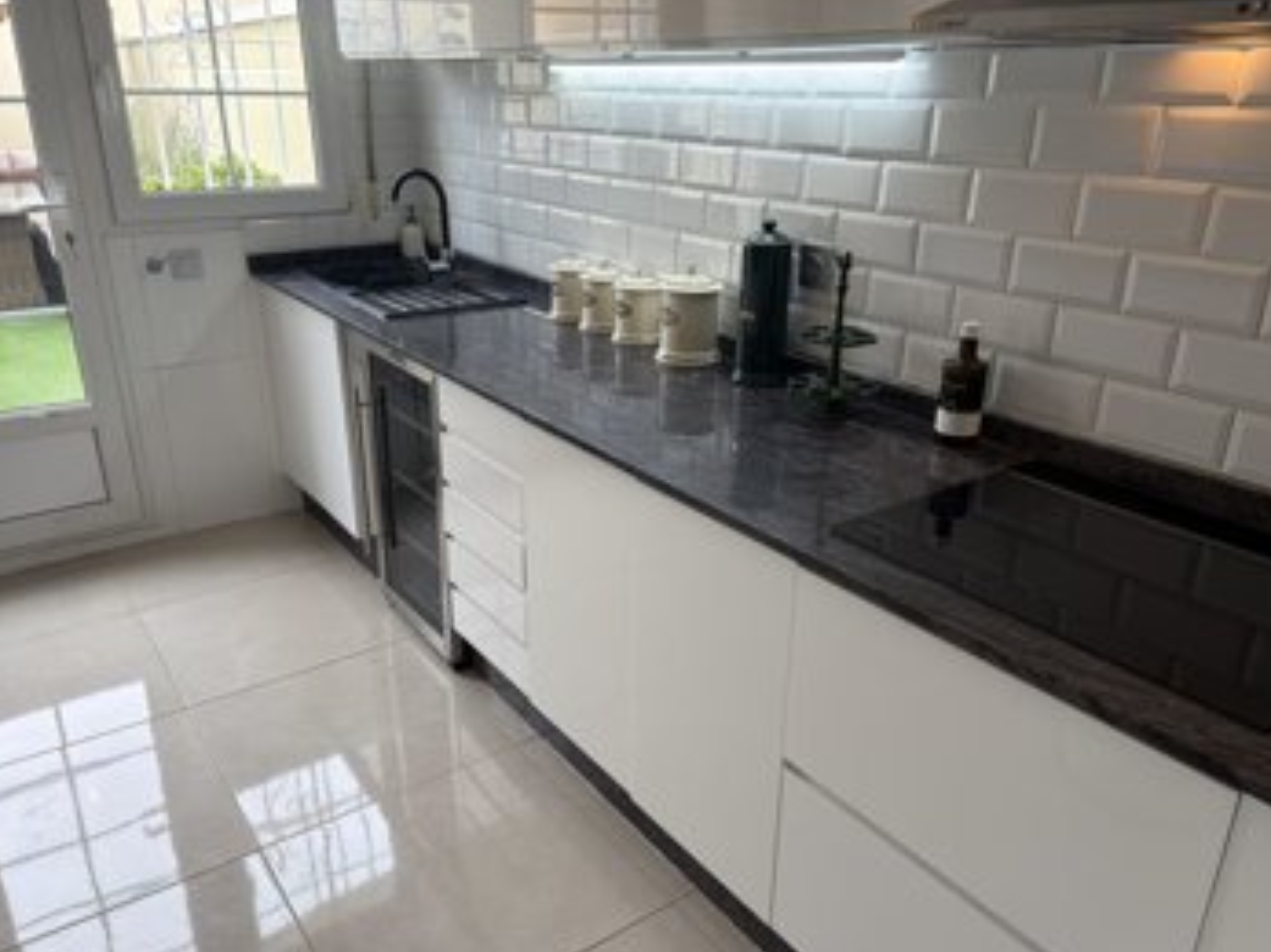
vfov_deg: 51.3
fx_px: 991
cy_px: 487
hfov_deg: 65.3
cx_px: 626
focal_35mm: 27
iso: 32
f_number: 1.6
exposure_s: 1/122
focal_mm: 5.96
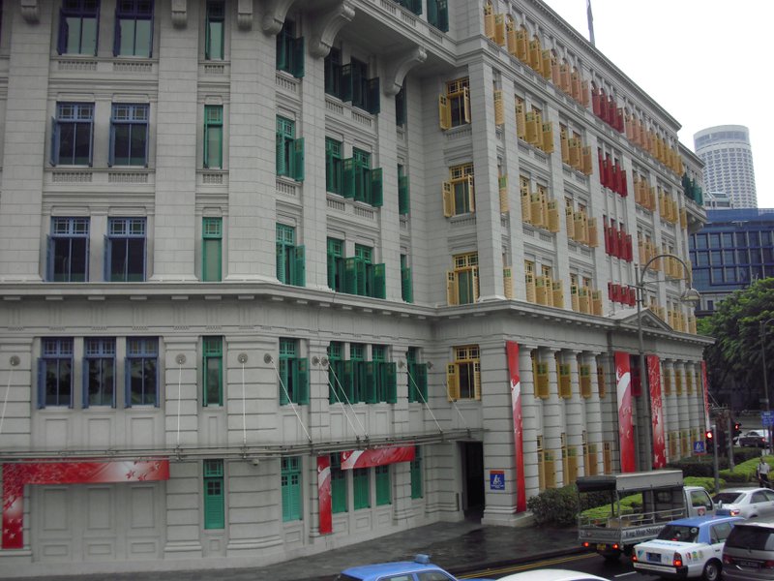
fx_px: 850
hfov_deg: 49.0
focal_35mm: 38
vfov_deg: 37.7
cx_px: 387
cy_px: 290
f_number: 2.8
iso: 100
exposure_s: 1/160
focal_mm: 6.2
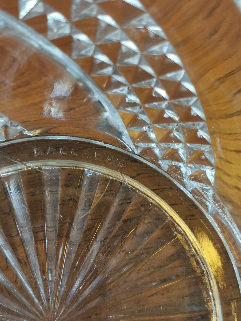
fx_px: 566
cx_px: 120
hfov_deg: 24.0
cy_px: 160
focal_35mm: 61
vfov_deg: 31.7
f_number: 1.6
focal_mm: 5.56
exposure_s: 1/50
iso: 200
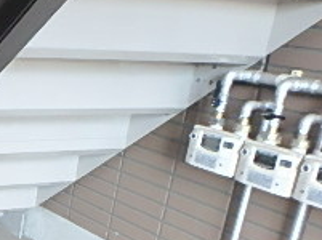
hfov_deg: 23.2
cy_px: 221
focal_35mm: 67
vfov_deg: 21.3
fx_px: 622
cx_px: -163
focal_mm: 3.7
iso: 320
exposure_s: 1/30
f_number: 3.5
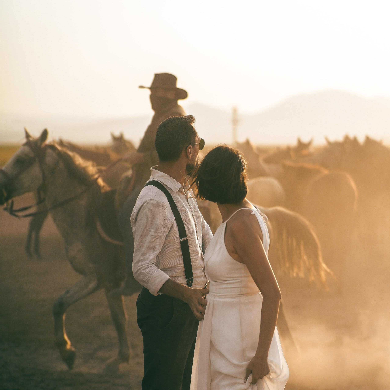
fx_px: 1389
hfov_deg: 16.0
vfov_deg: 16.0
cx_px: 195
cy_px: 206
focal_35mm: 109
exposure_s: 1/4000
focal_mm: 85
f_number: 2.2
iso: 125
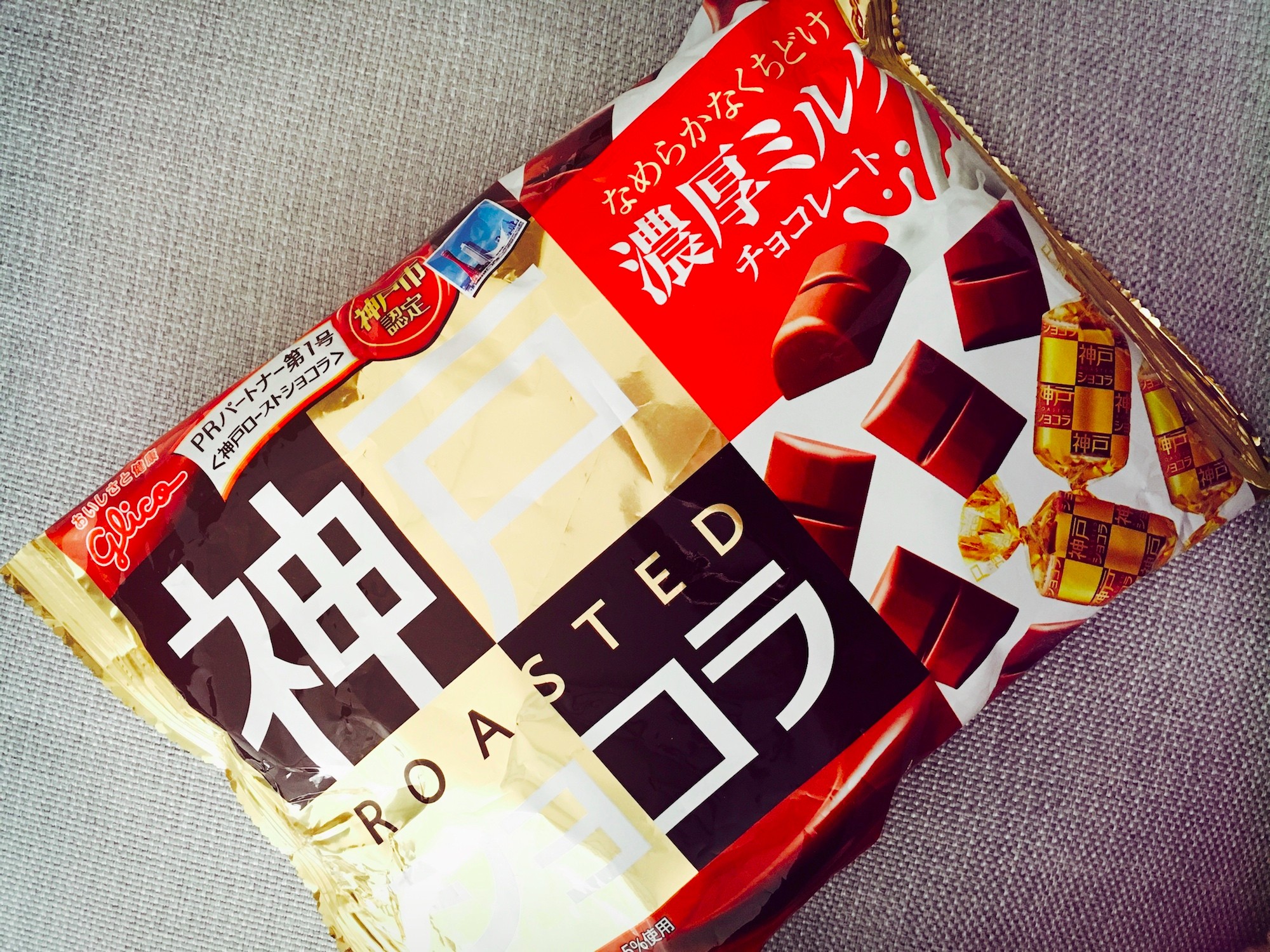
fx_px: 1064
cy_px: 476
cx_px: 635
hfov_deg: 61.7
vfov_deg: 48.2
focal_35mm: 29
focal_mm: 4.15
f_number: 2.2
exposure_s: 1/33
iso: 200
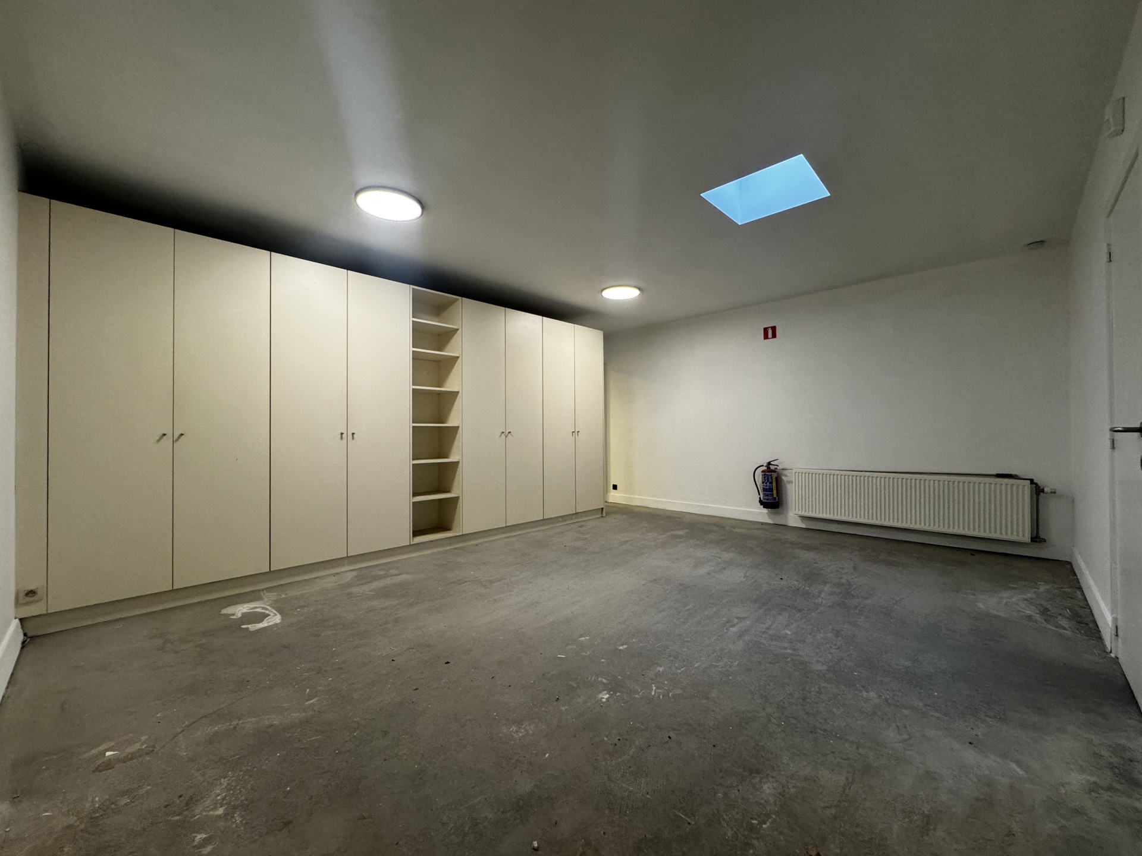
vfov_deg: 85.7
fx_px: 462
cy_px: 428
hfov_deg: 102.1
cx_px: 571
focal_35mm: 14
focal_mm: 2.22
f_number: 2.2
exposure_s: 1/100
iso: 250
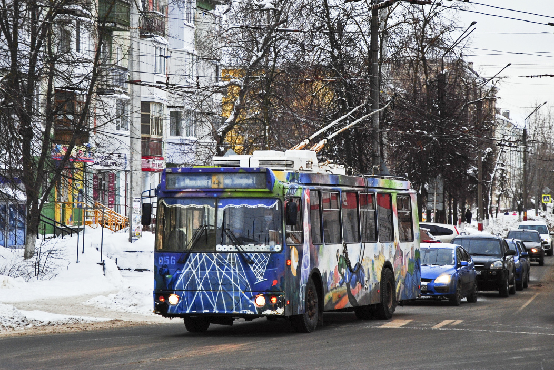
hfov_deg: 13.0
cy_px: 144
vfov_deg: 8.7
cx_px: 248
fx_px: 2428
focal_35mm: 158
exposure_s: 1/160
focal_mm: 85
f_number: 5.6
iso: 200
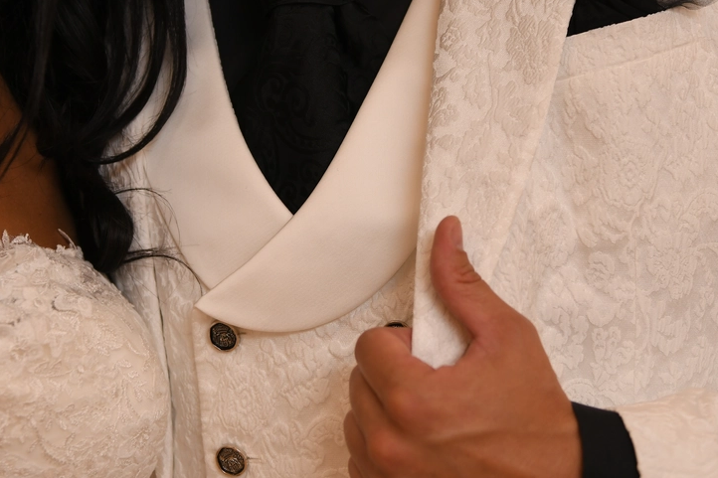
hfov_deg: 25.7
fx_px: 1575
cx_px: 322
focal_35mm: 79
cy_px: 112
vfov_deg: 17.2
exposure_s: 1/250
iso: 500
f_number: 2.8
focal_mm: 38
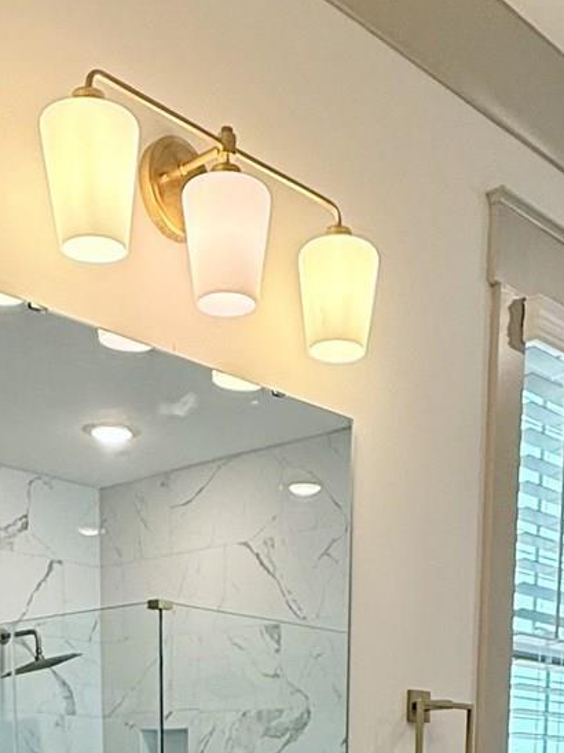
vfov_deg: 25.7
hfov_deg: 24.8
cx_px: 299
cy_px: 1086
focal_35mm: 59
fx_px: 1282
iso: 100
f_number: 2.2
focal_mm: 2.22
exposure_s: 1/120
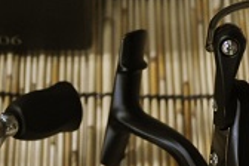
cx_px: 86
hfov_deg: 12.7
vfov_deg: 8.5
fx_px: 1113
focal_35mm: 161
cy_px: 101
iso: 800
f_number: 4.5
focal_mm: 28
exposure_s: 1/50
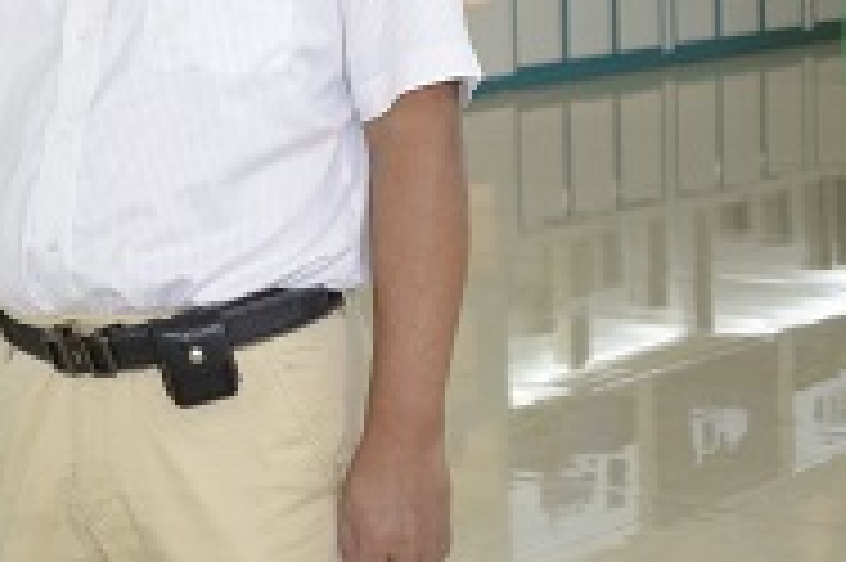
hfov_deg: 16.3
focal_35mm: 119
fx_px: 2794
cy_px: 11
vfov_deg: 11.4
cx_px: -248
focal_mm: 28
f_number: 3.5
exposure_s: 1/30
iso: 110
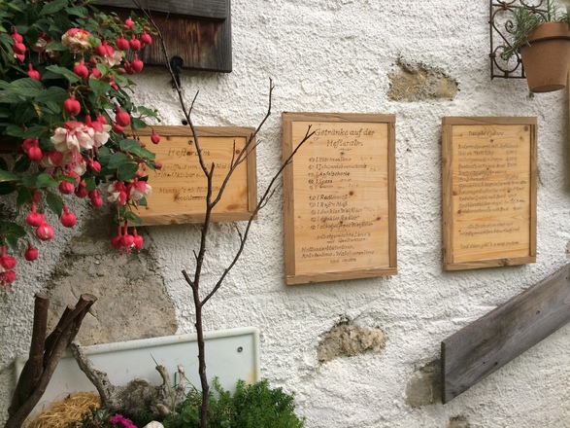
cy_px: 214
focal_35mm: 29
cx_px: 285
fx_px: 477
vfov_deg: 48.2
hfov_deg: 61.7
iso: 50
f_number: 2.2
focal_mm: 4.15
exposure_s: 1/33
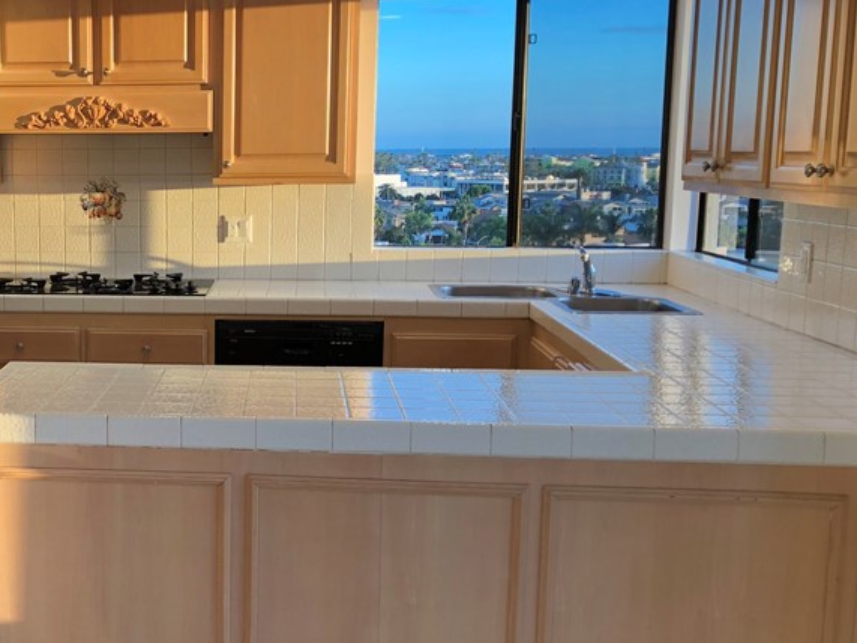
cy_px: 335
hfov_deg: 35.2
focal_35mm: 52
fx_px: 1287
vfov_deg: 28.0
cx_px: 131
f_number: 1.8
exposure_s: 1/120
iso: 50
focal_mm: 3.99
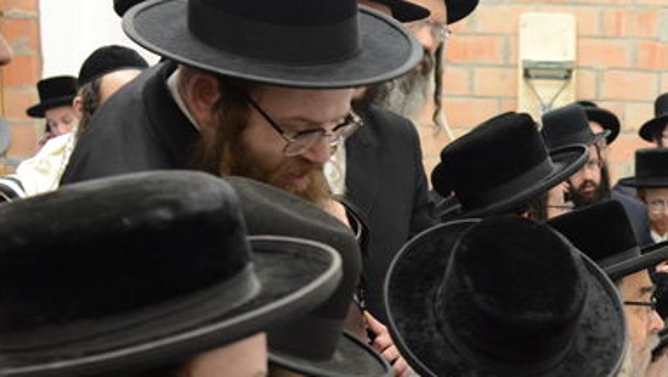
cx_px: 720
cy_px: 437
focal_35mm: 98
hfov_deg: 20.8
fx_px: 1737
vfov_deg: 12.1
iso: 2500
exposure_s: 1/160
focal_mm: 35
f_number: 5
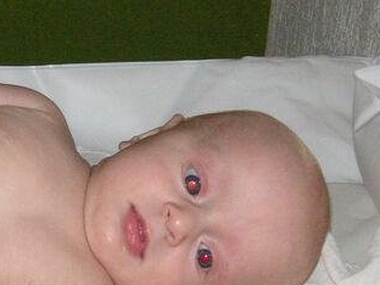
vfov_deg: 15.5
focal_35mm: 95
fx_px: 1043
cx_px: 5
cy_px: 209
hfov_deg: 20.1
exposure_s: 1/45
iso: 160
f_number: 2.8
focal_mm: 6.1
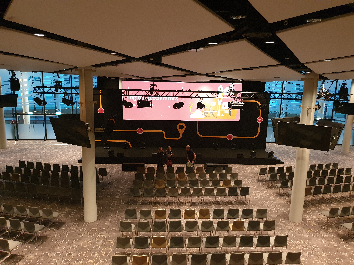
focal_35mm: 26
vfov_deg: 53.1
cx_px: 177
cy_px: 132
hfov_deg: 67.3
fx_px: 266
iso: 320
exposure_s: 1/50
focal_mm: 4.3
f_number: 1.5
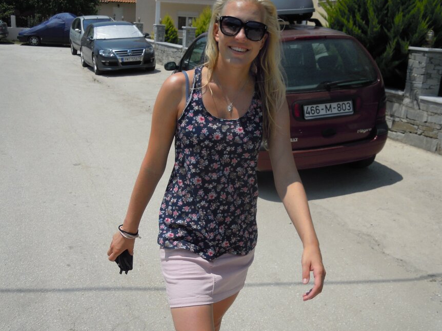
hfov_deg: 47.9
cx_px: 214
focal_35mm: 39
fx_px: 498
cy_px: 161
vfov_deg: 36.8
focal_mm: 5
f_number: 5.4
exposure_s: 1/800
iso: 100
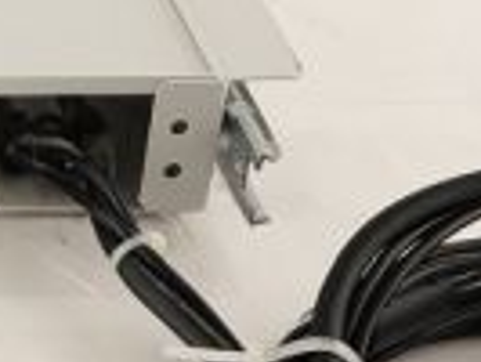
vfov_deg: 6.8
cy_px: -100
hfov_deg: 8.6
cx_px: -561
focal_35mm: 216
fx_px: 3004
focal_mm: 50
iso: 1600
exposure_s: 1/125
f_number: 11
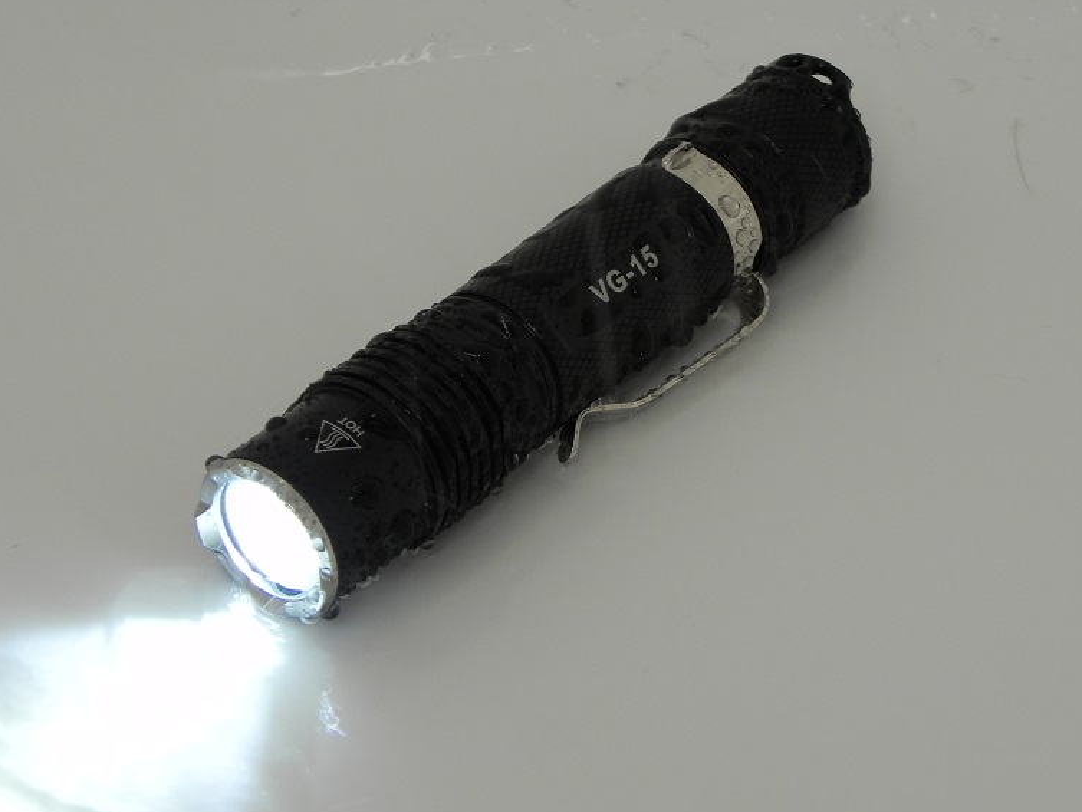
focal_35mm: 137
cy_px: 414
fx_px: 4283
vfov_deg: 10.8
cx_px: 546
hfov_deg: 14.4
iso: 160
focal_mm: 23
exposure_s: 1/53.4
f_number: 4.5
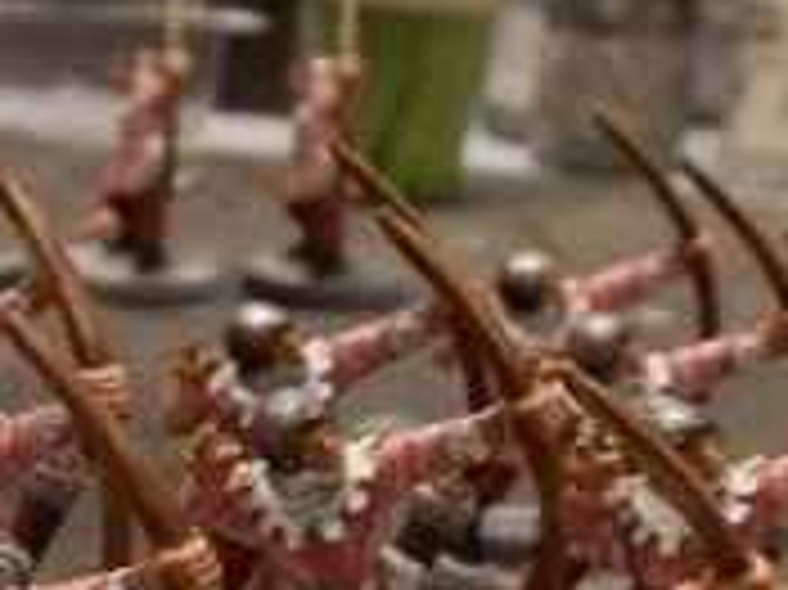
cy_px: 640
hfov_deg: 22.3
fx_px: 1956
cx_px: 90
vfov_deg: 16.6
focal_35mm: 86
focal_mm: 5
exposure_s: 1/125
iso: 400
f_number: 3.1
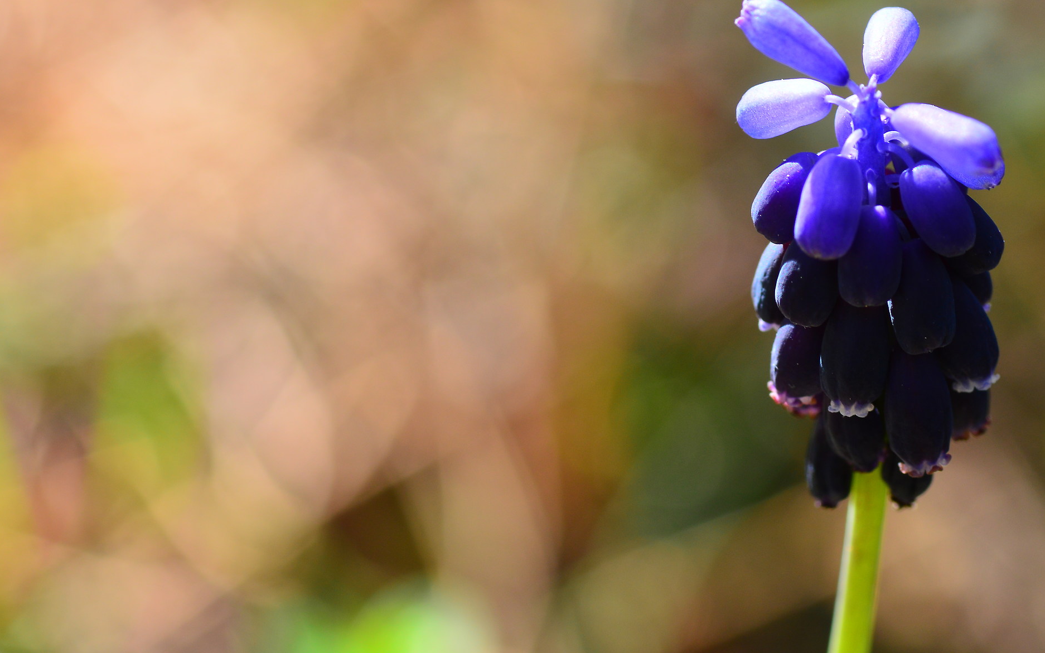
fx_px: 5012
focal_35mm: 176
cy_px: 232
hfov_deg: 11.9
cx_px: 584
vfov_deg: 7.5
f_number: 9
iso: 200
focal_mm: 90
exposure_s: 1/160
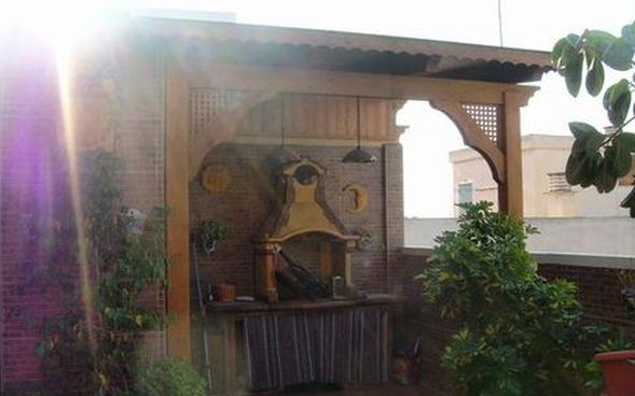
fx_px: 709
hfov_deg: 48.2
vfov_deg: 31.2
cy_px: 184
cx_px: 314
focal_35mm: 41
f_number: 4.6
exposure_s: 1/250
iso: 50
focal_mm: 6.3
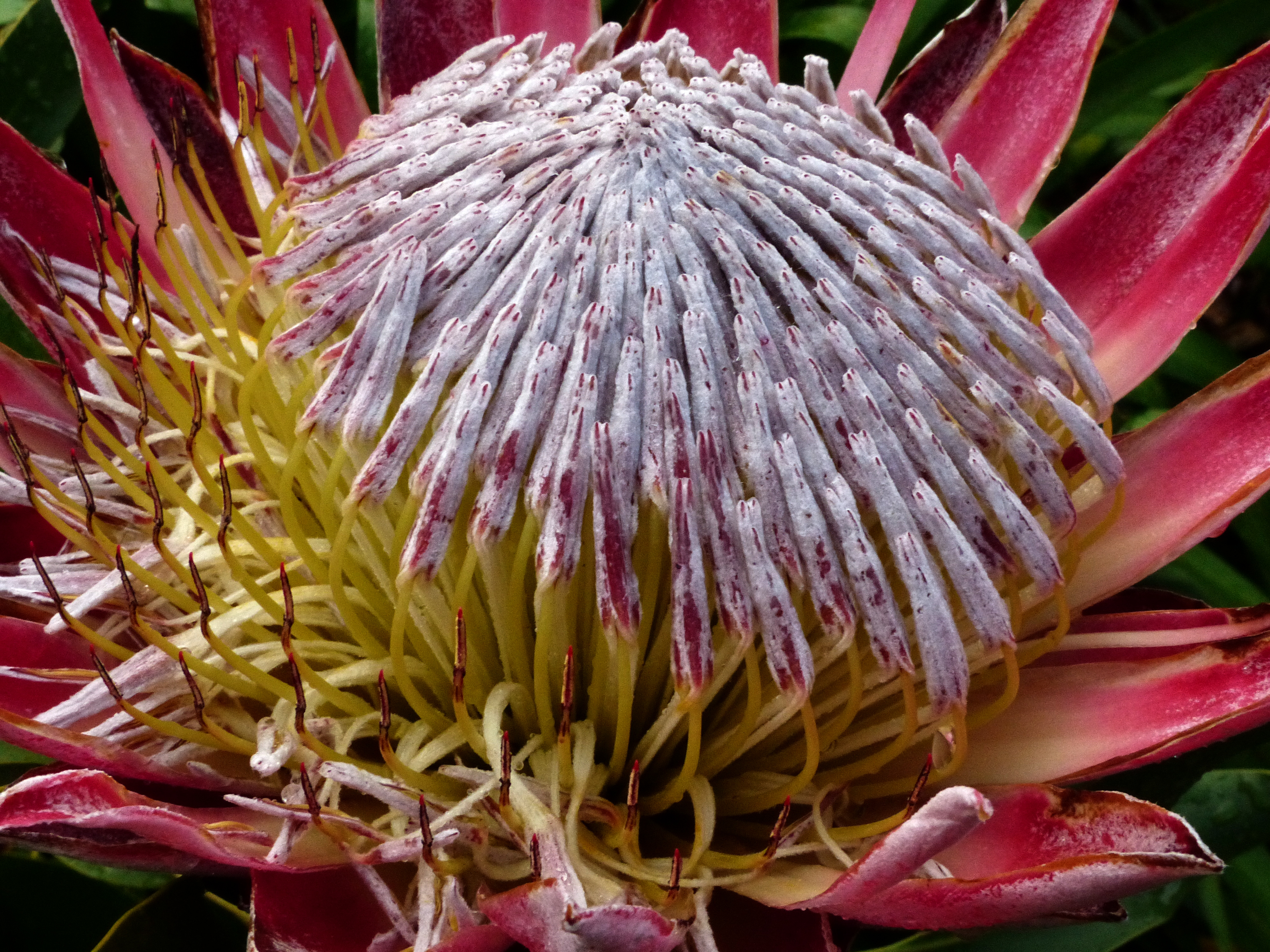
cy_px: 476
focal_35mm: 50
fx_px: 1834
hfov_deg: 38.2
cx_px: 635
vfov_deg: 29.1
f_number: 8
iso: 400
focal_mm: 9.1
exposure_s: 1/320
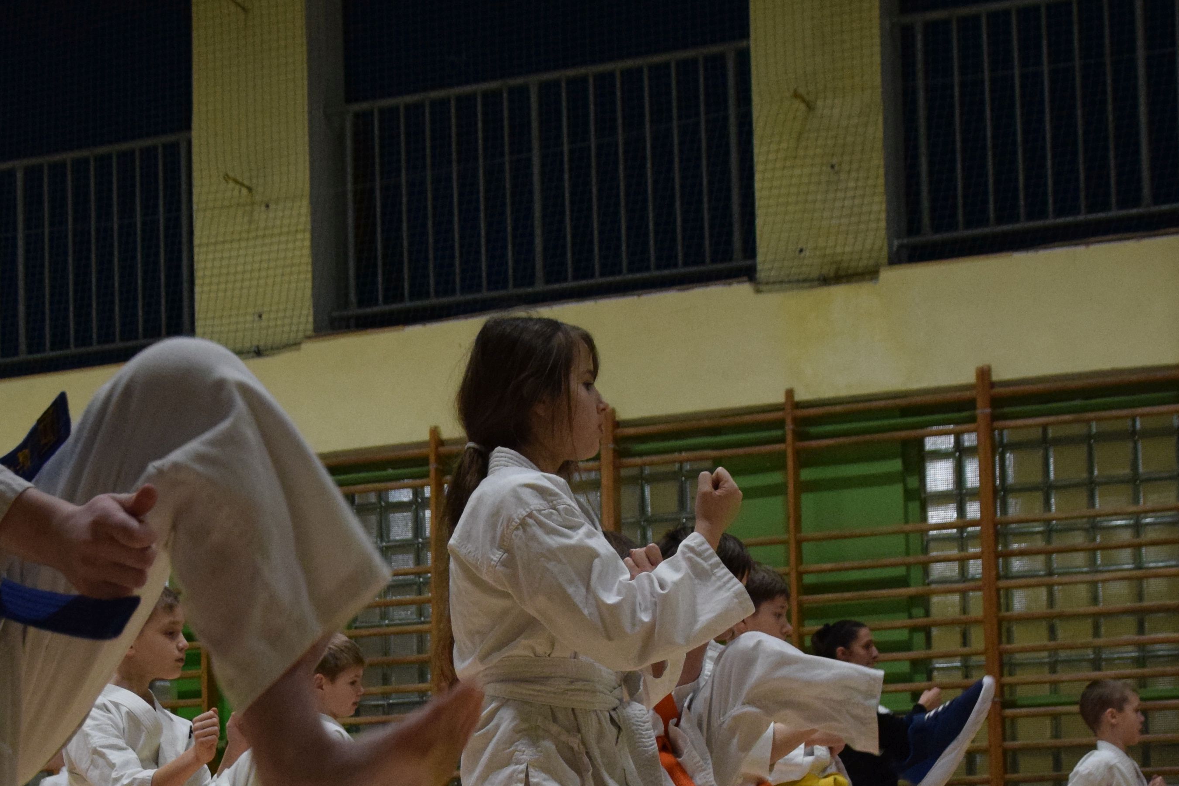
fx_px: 2296
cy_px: 839
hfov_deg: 28.8
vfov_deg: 18.7
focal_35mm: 70
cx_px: 528
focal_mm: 21
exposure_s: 1/500
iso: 2000
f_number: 3.8
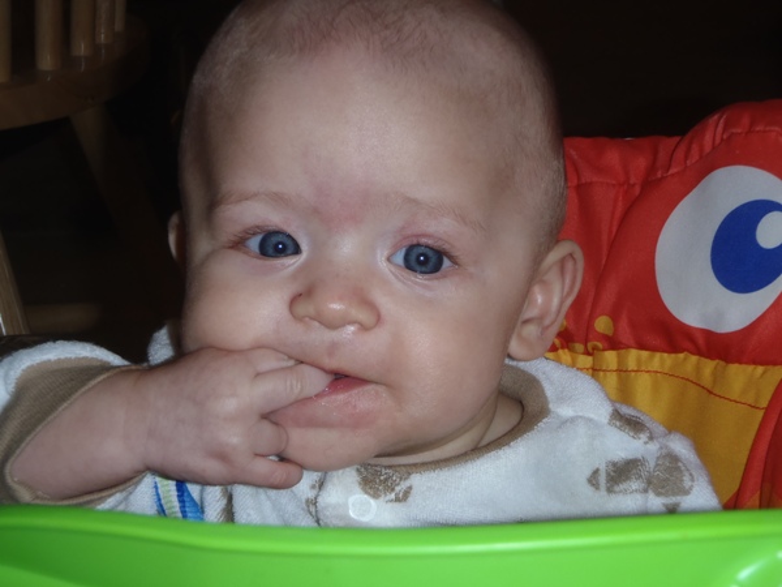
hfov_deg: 26.7
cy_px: 294
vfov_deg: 20.2
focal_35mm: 73
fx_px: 1649
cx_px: 391
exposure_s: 1/80
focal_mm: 13.09
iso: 100
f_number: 5.7
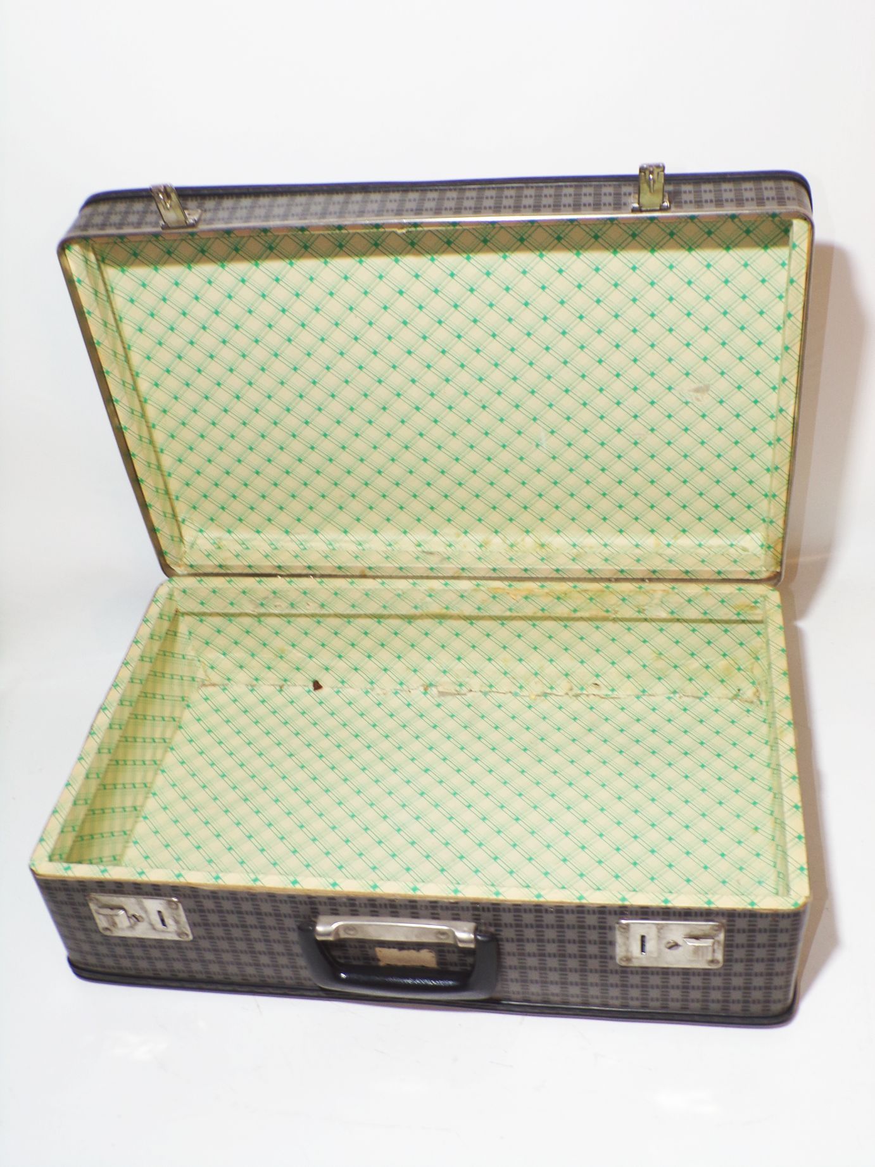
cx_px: 438
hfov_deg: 38.7
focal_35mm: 37
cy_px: 584
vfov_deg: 50.1
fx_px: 1247
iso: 80
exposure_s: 1/38
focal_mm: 6.6
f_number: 3.3
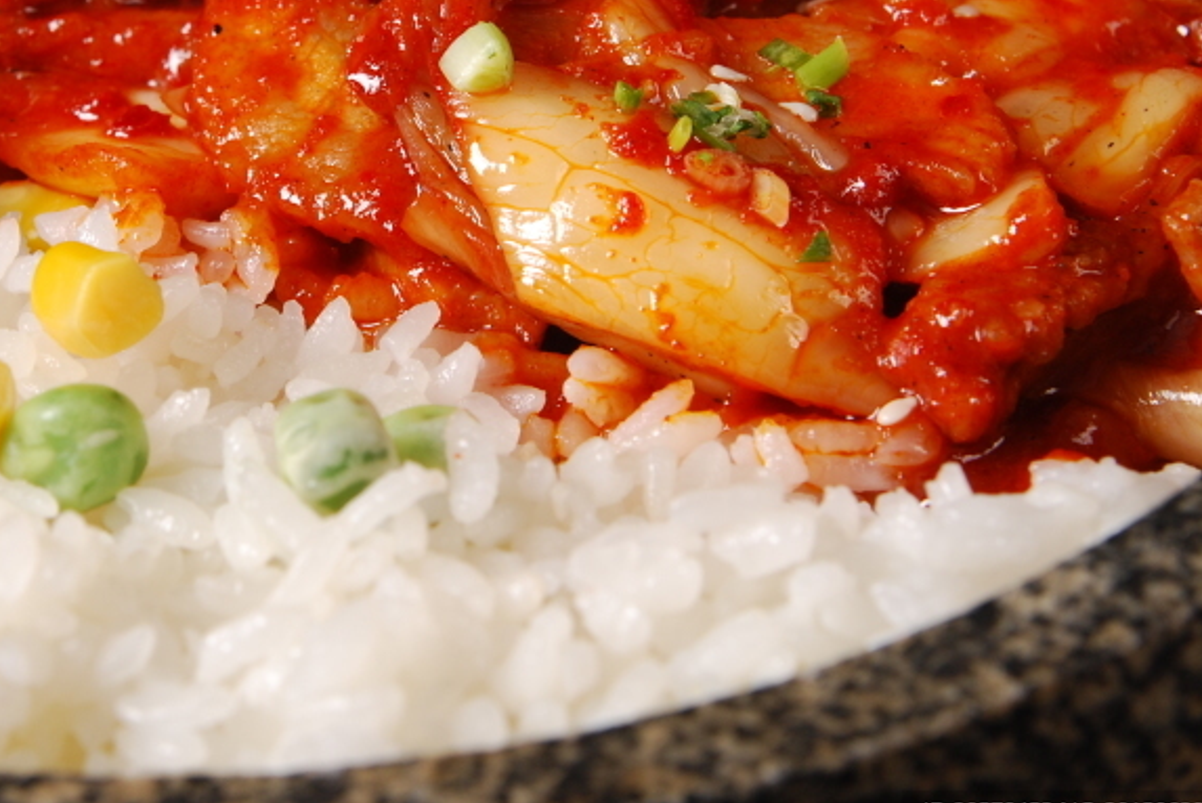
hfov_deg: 15.2
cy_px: 135
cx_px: 325
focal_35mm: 134
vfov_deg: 10.2
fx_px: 4477
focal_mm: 50
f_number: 8
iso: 200
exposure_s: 1/100
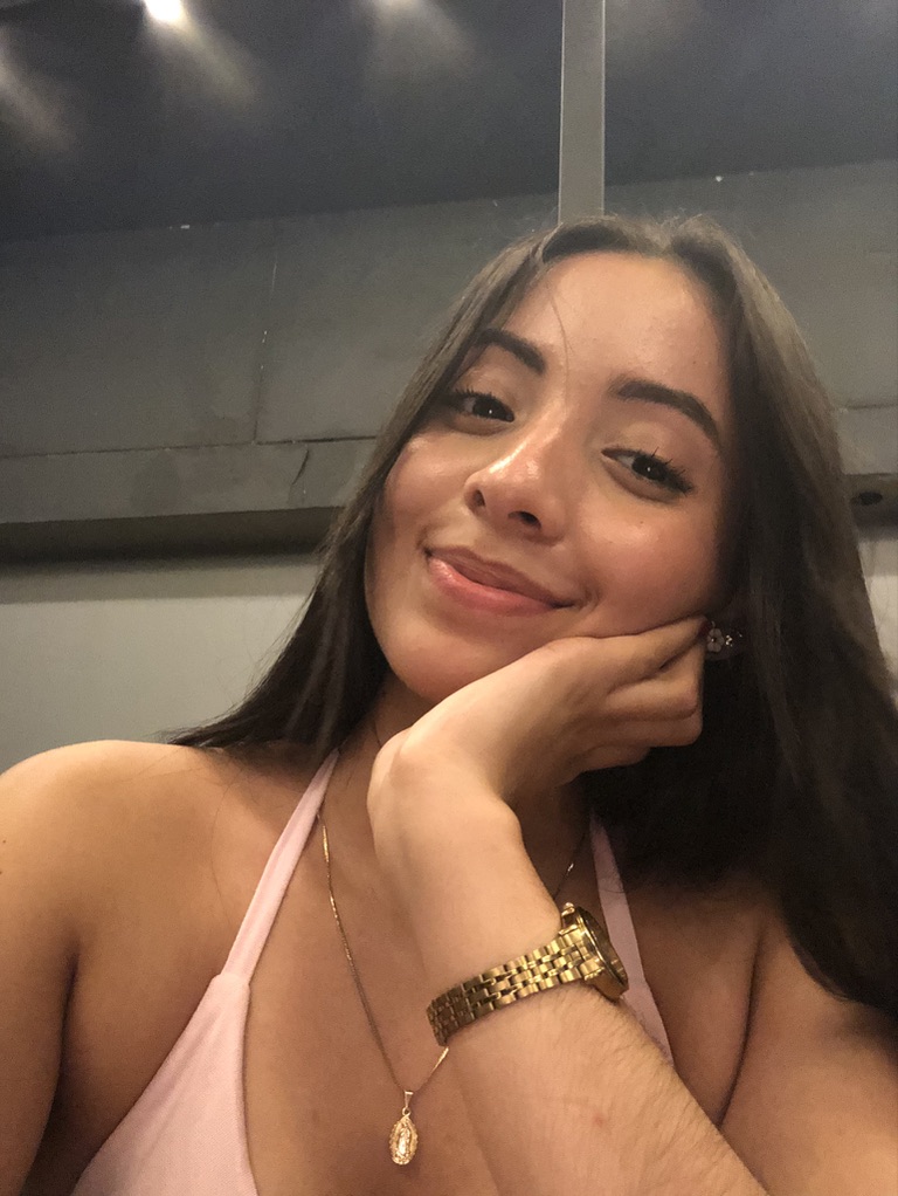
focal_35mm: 32
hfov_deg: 44.2
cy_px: 598
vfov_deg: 56.8
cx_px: 449
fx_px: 1105
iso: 500
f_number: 2.2
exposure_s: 1/24
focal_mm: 2.87
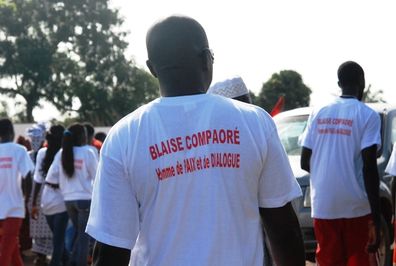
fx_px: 1092
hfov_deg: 20.6
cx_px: 198
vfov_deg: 13.9
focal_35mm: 99
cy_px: 133
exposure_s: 1/1600
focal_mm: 66
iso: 800
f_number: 10
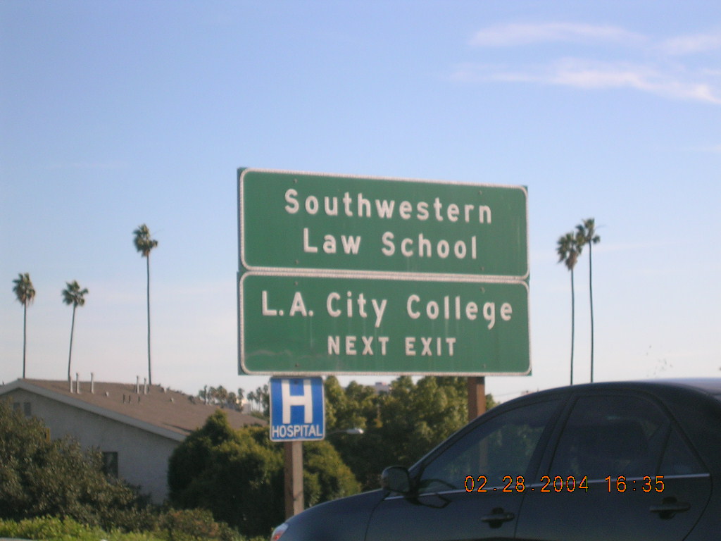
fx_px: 2187
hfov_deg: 18.7
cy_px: 270
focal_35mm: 105
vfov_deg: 14.1
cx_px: 360
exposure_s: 1/245
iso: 50
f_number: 4.9
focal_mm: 16.2
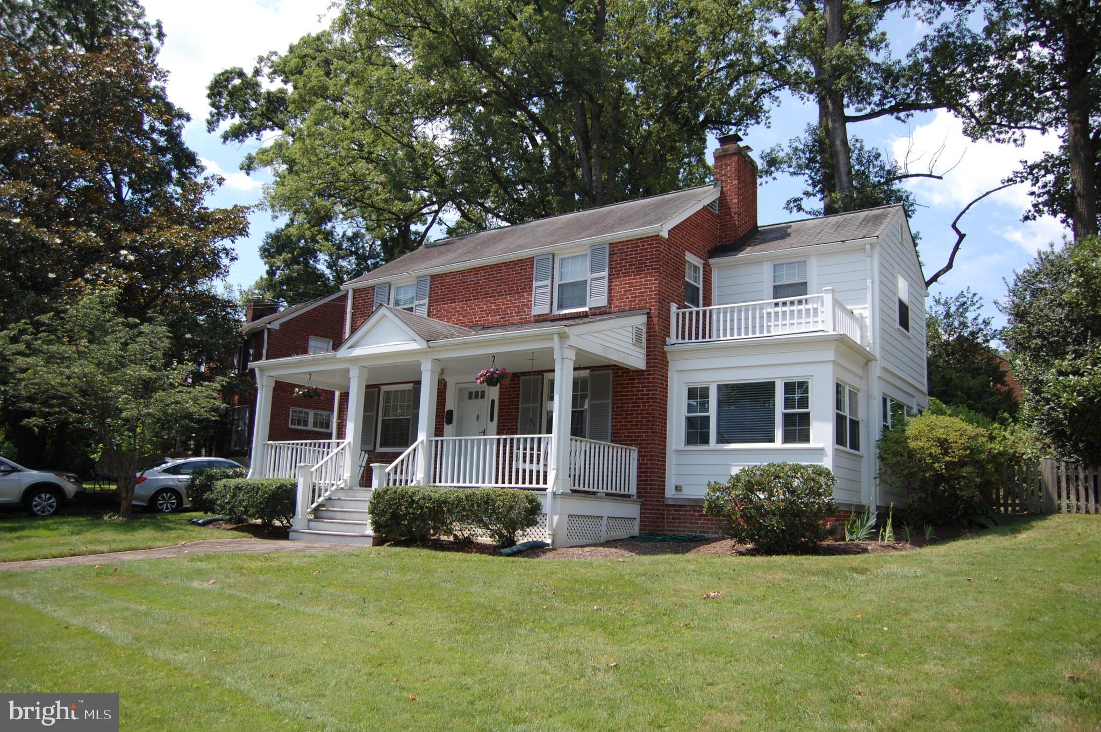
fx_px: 825
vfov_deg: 47.8
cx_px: 550
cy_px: 366
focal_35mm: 27
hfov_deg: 67.4
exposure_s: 1/1250
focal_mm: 18
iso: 200
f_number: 3.5
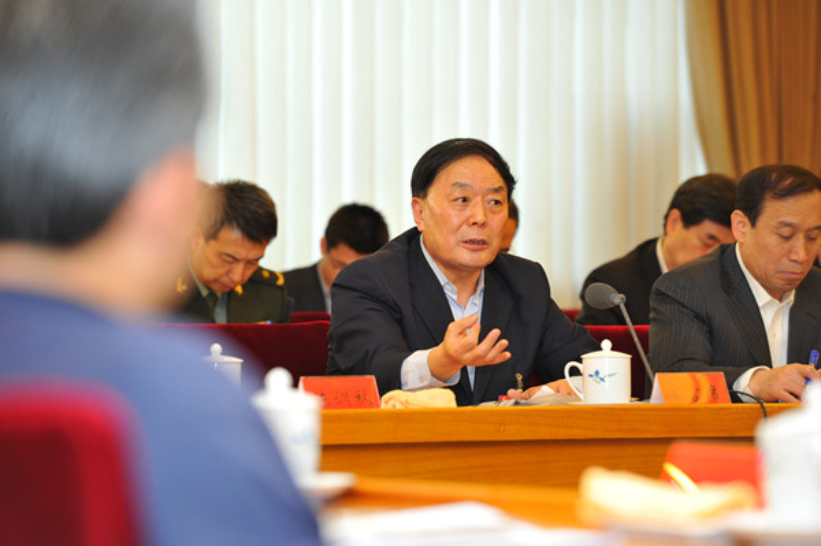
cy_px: 273
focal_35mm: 180
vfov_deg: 7.6
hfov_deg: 11.4
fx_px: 4102
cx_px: 410
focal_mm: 180
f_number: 5
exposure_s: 1/125
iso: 1250
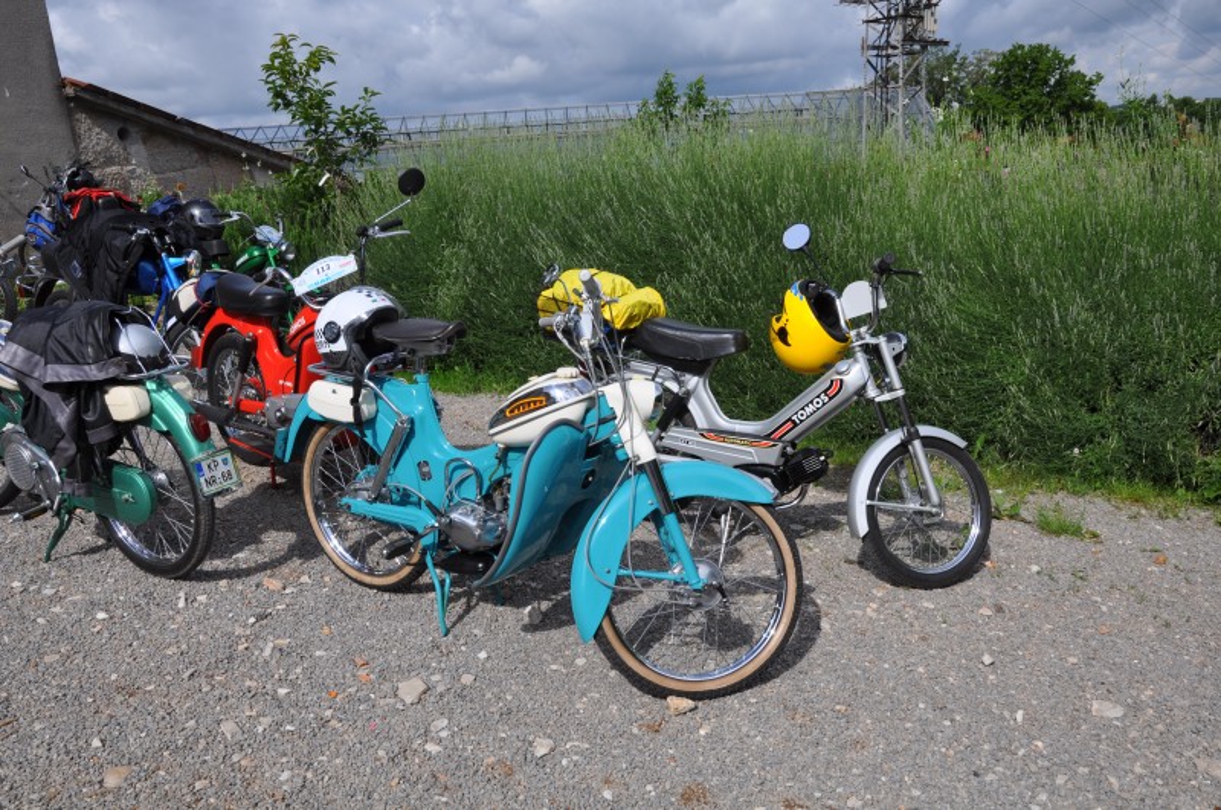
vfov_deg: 45.5
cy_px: 405
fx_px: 965
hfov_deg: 64.6
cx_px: 610
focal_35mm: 28
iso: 200
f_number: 10
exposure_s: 1/400
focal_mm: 19
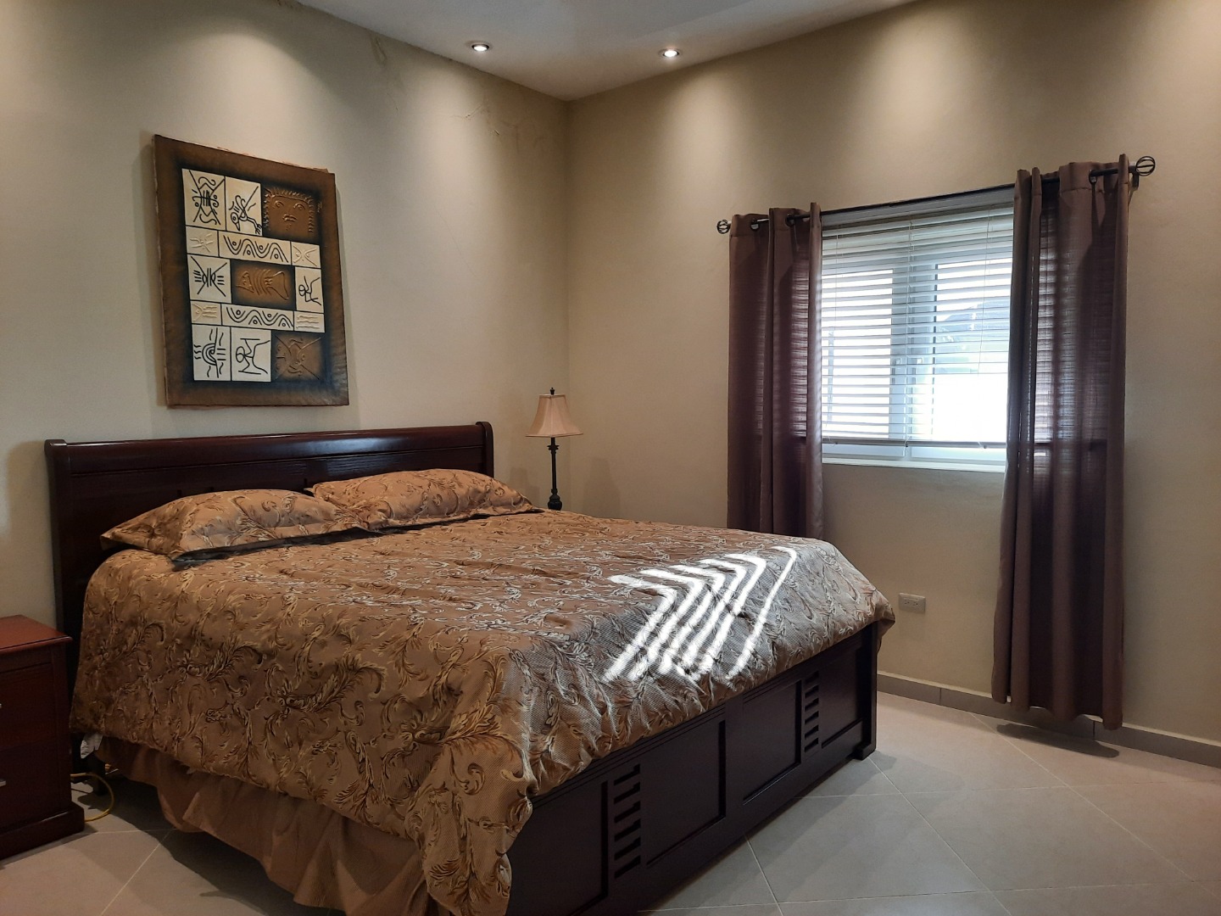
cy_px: 458
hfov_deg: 69.4
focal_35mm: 25
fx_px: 882
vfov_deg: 54.9
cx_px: 610
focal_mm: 4.6
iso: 160
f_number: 2
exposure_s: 1/60
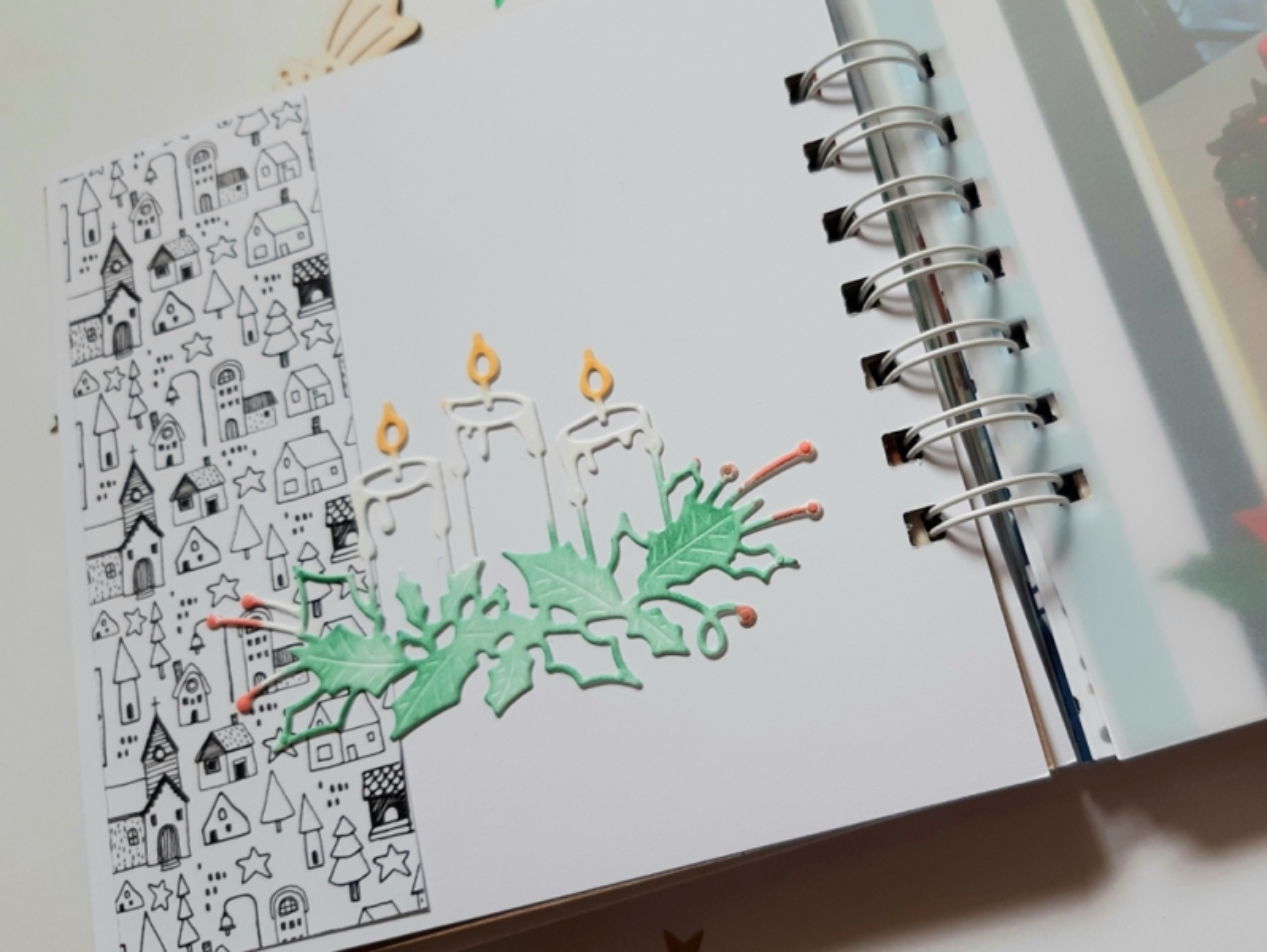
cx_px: 634
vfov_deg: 53.1
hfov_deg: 67.3
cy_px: 476
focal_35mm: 26
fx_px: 953
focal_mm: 3.92
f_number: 1.7
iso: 40
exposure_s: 1/50
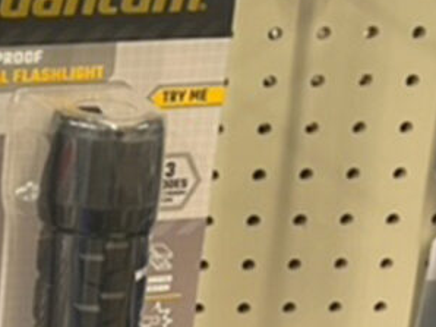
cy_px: 238
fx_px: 1082
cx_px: -307
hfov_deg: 18.6
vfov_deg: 17.1
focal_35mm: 86
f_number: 1.6
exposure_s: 1/60
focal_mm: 5.1
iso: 200
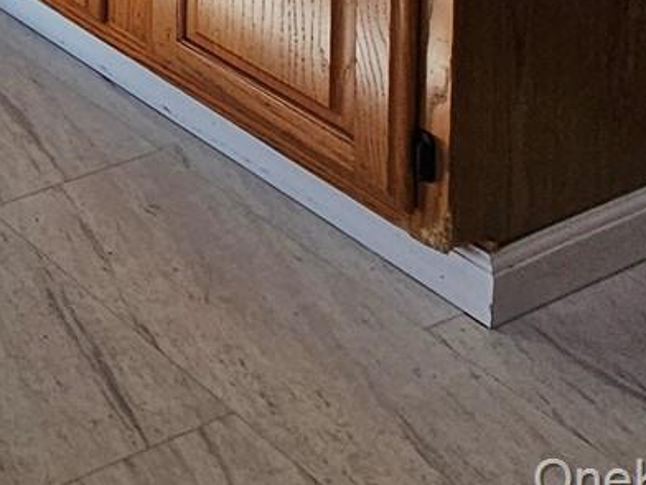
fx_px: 1269
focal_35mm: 68
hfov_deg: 16.3
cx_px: -819
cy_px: -749
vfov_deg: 13.6
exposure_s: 1/146
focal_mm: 2.2
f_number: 2.2
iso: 50
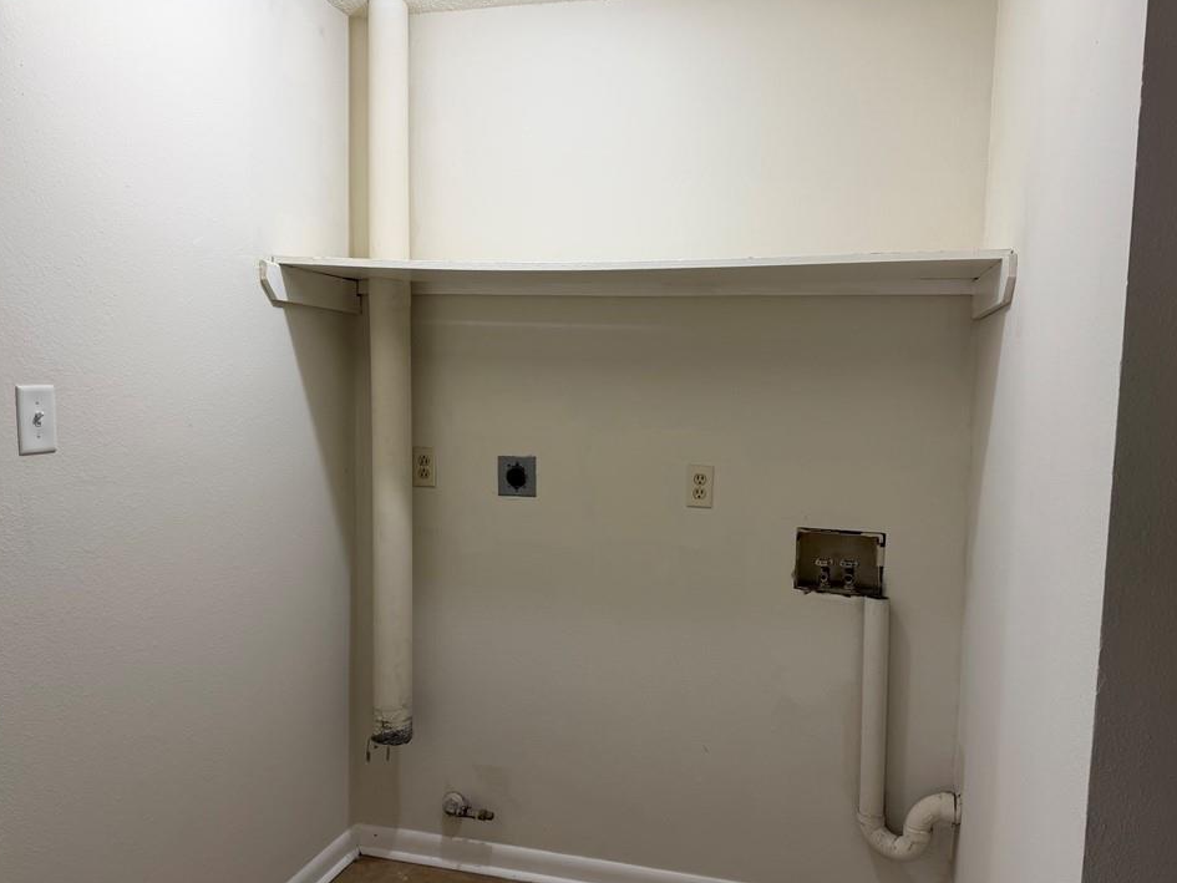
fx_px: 884
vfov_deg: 53.0
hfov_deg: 67.2
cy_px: 466
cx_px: 622
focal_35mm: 26
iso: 125
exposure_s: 1/60
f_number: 1.78
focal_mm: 6.76
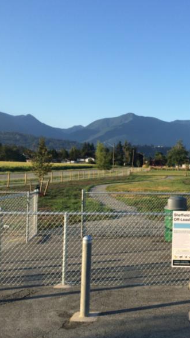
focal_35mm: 43
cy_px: 168
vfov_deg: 47.3
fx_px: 385
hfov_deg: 25.7
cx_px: 207
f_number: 2.2
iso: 32
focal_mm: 4.15
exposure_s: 1/1001
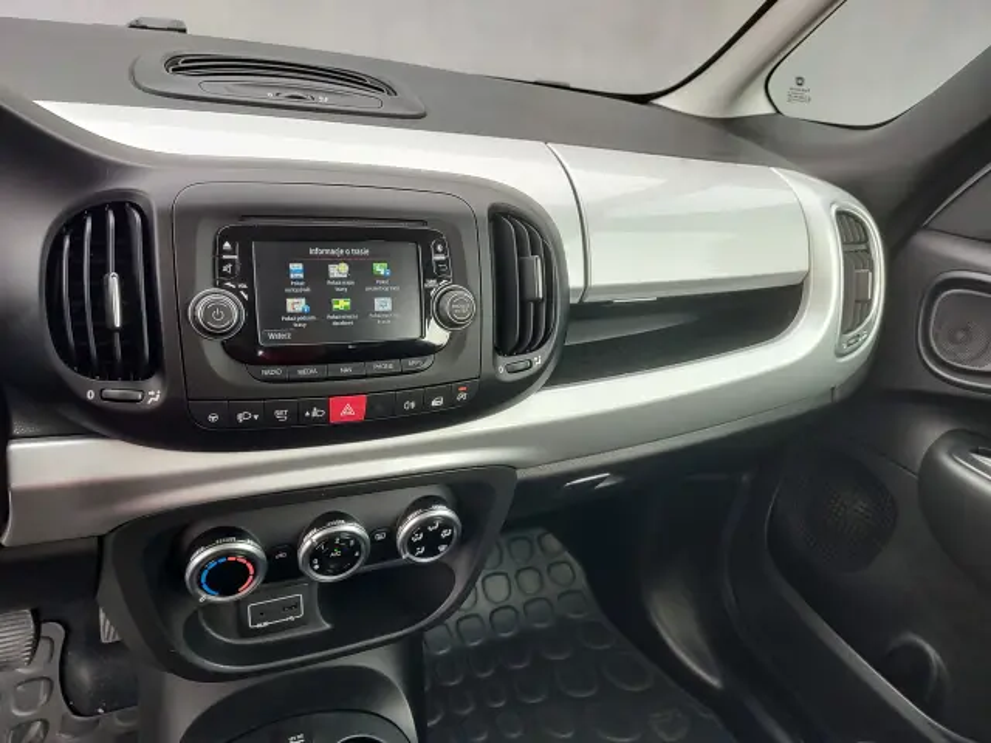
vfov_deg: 58.9
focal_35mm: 23
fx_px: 658
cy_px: 372
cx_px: 496
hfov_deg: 73.9
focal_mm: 5.56
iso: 100
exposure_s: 1/202
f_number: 1.8
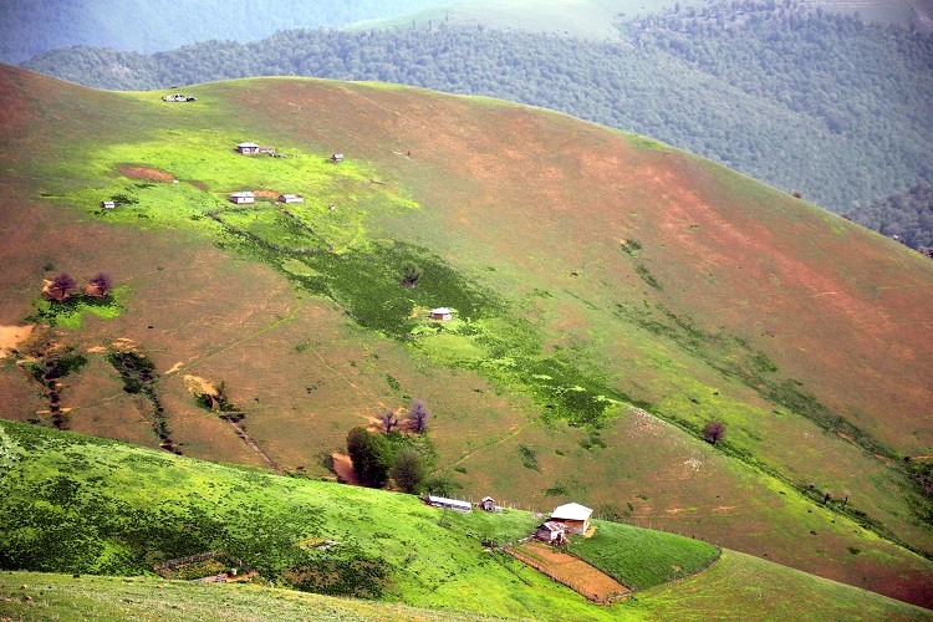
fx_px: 3110
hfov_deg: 17.1
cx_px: 466
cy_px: 311
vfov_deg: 11.4
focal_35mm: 120
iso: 100
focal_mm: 80
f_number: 5.3
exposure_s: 1/320
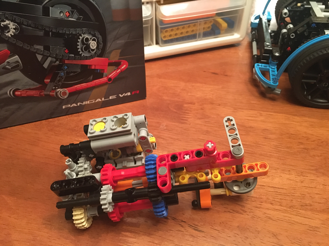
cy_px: 123
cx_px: 164
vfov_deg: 48.2
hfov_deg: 61.7
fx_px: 276
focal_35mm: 29
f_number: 2.2
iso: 400
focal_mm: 4.15
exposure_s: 1/15
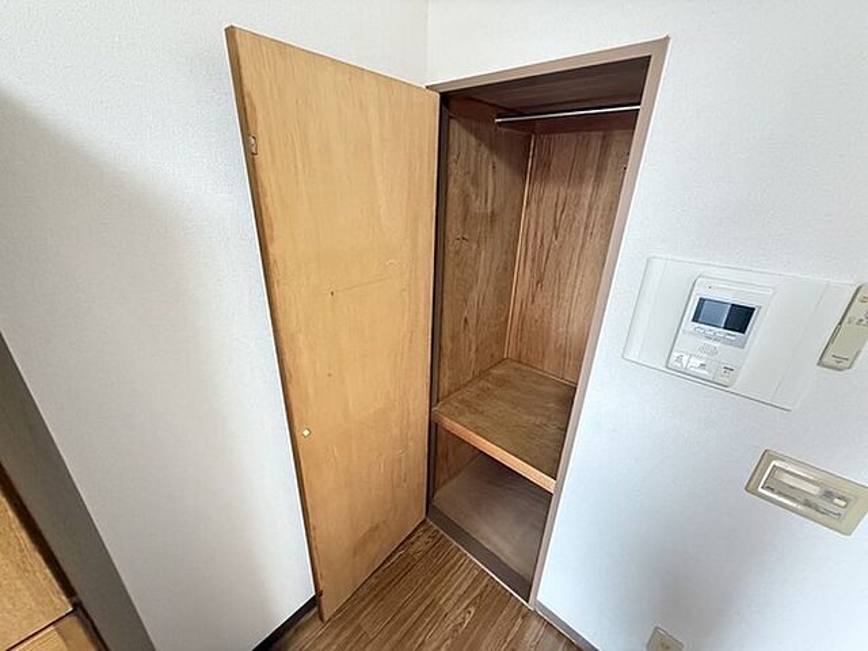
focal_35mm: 14
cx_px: 434
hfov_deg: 102.1
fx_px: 351
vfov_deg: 85.7
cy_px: 326
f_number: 2.2
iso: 800
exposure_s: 1/60
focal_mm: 2.22
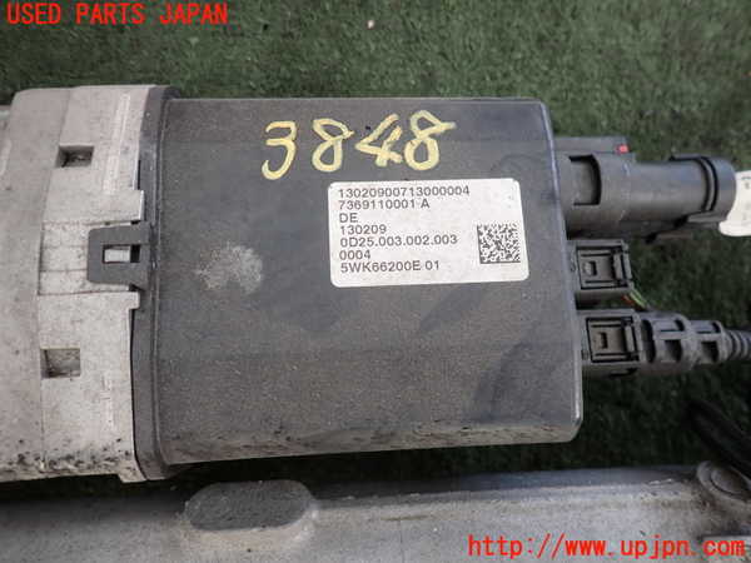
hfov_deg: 69.4
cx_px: 376
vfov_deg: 54.9
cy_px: 282
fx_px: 542
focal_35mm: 25
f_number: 2
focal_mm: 4.5
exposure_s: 1/60
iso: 100
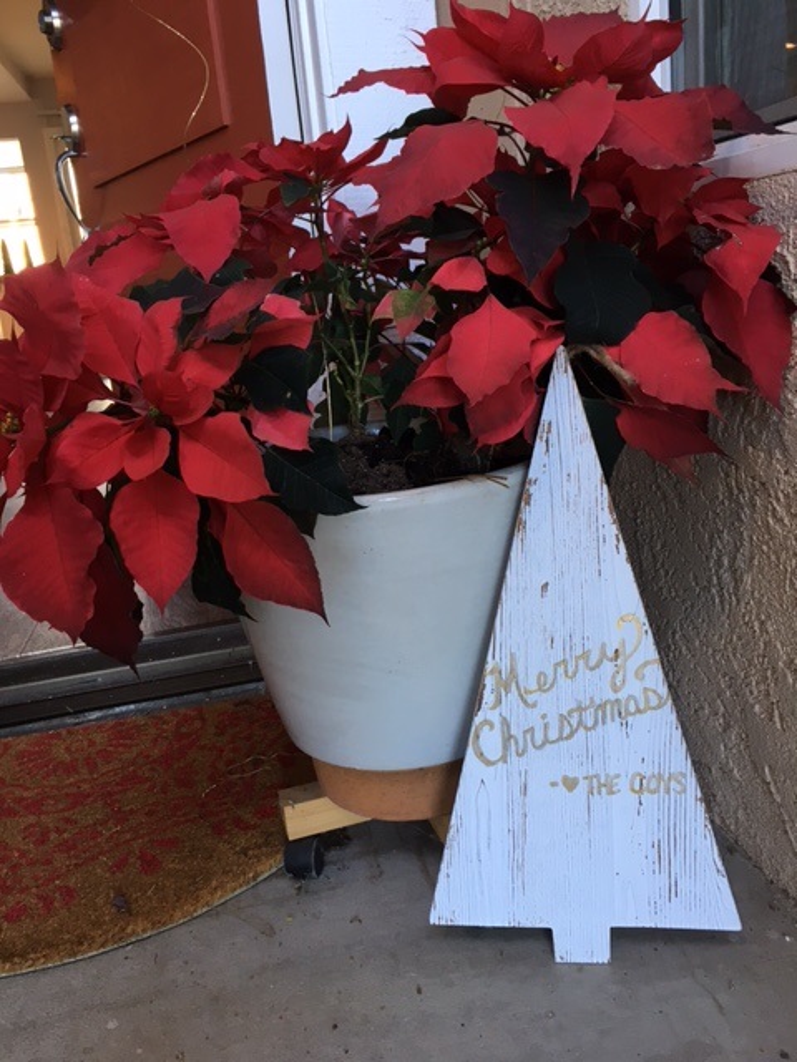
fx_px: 890
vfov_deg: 61.7
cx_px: 398
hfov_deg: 48.2
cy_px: 531
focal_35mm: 29
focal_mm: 4.15
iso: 50
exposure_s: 1/30
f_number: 2.2
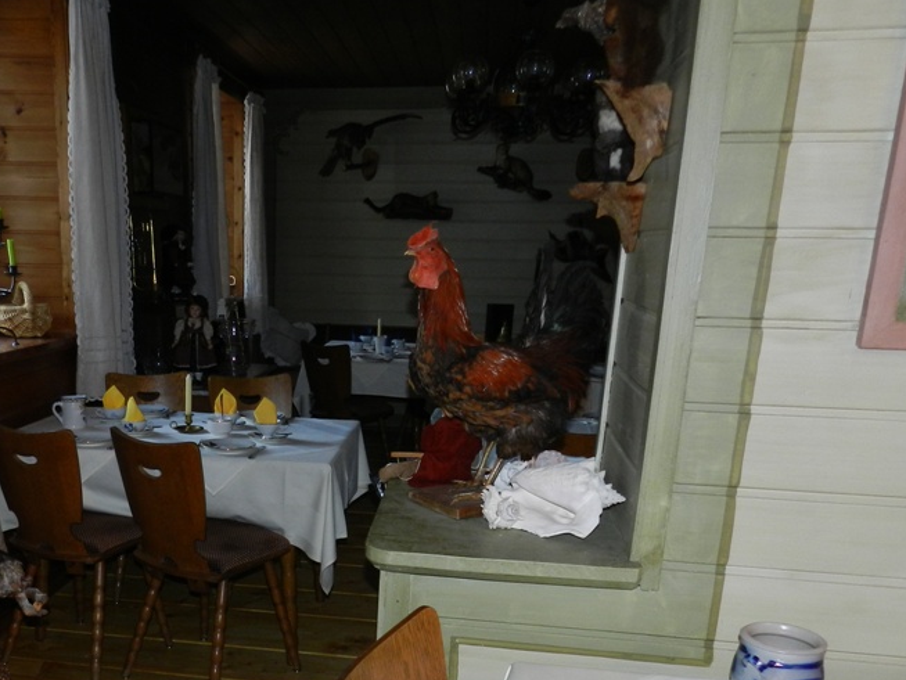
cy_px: 518
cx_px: 288
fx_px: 943
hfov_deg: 50.2
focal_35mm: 36
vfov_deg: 38.6
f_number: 3.4
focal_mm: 4
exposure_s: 1/30
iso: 200
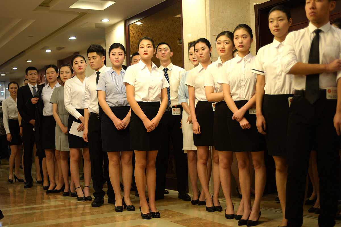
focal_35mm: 50
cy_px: 114
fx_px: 473
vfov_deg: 27.0
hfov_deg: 39.6
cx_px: 170
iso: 1000
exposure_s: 1/125
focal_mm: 50
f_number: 1.8
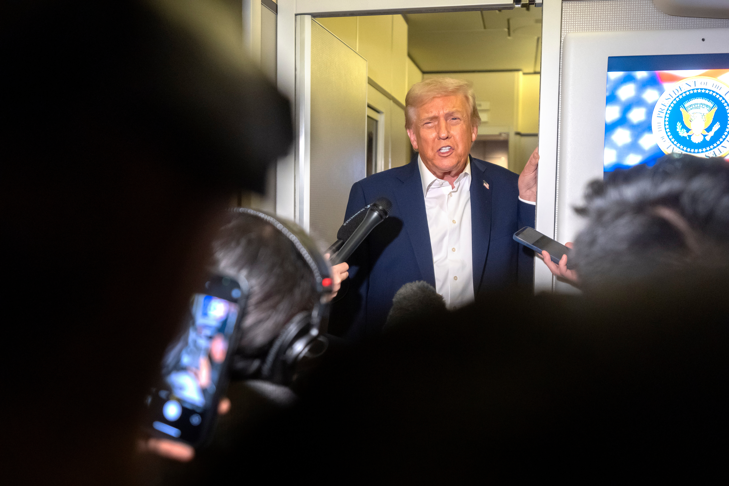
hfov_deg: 54.4
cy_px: 243
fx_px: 709
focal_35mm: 35
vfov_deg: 37.9
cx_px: 364
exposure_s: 1/250
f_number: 2.8
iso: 5000
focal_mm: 35
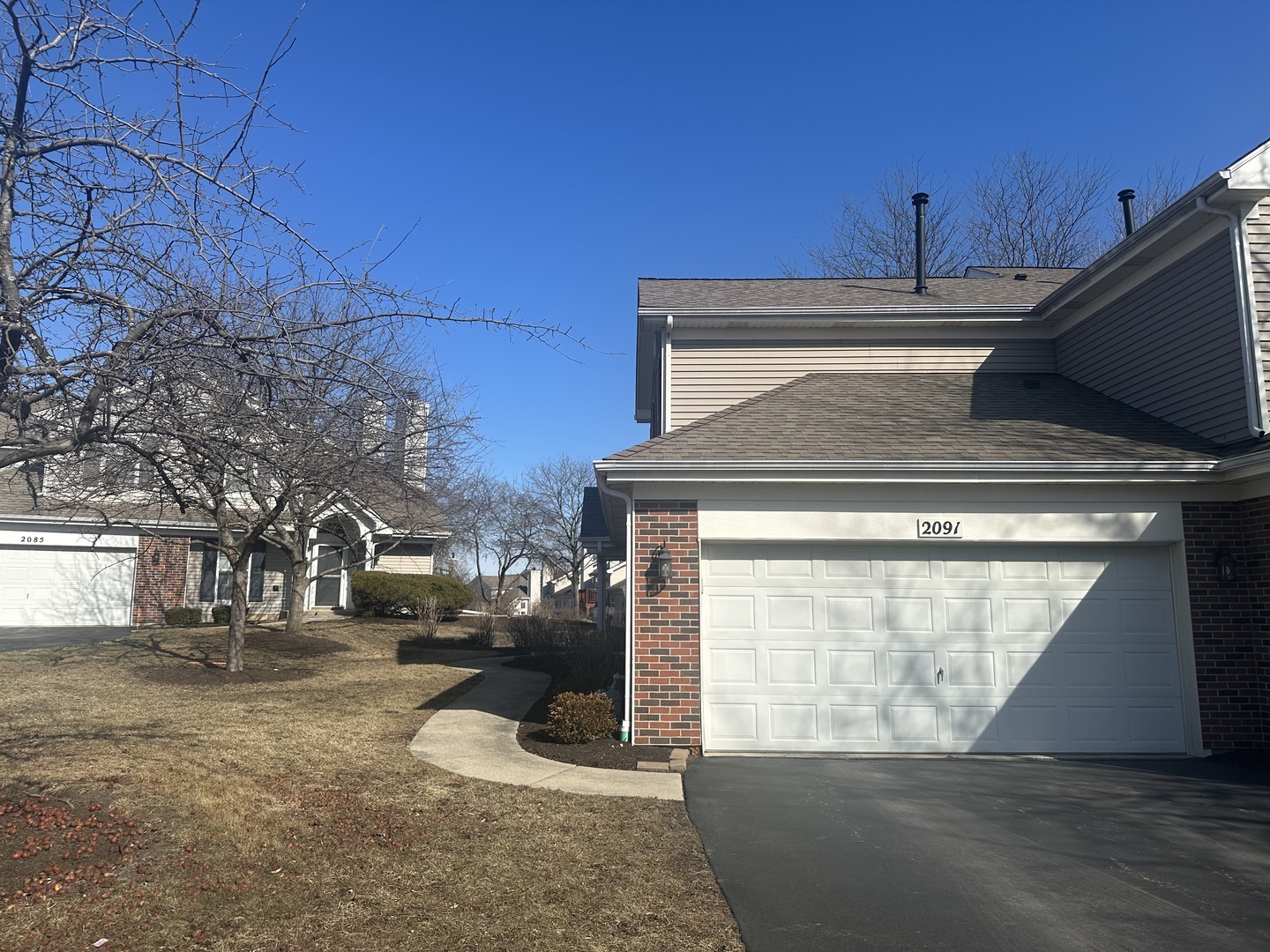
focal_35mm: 24
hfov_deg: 71.6
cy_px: 476
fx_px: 881
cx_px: 635
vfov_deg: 56.8
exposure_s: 1/5263
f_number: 1.78
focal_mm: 6.86
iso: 80
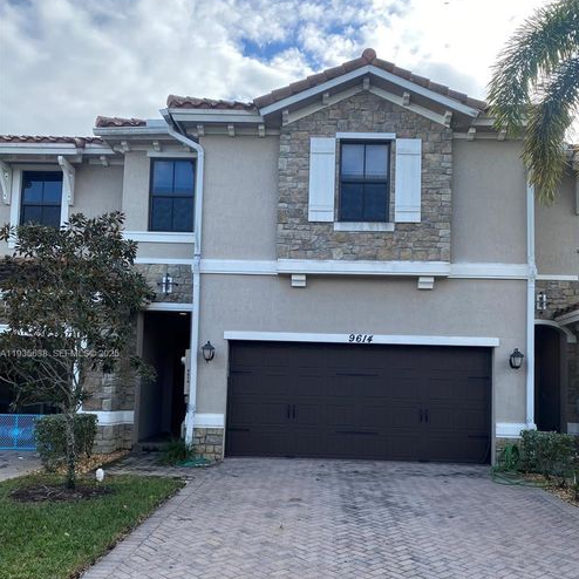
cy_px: 355
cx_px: 292
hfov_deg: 52.5
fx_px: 587
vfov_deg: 52.1
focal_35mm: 31
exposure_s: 1/778
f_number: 1.8
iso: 32
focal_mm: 4.25
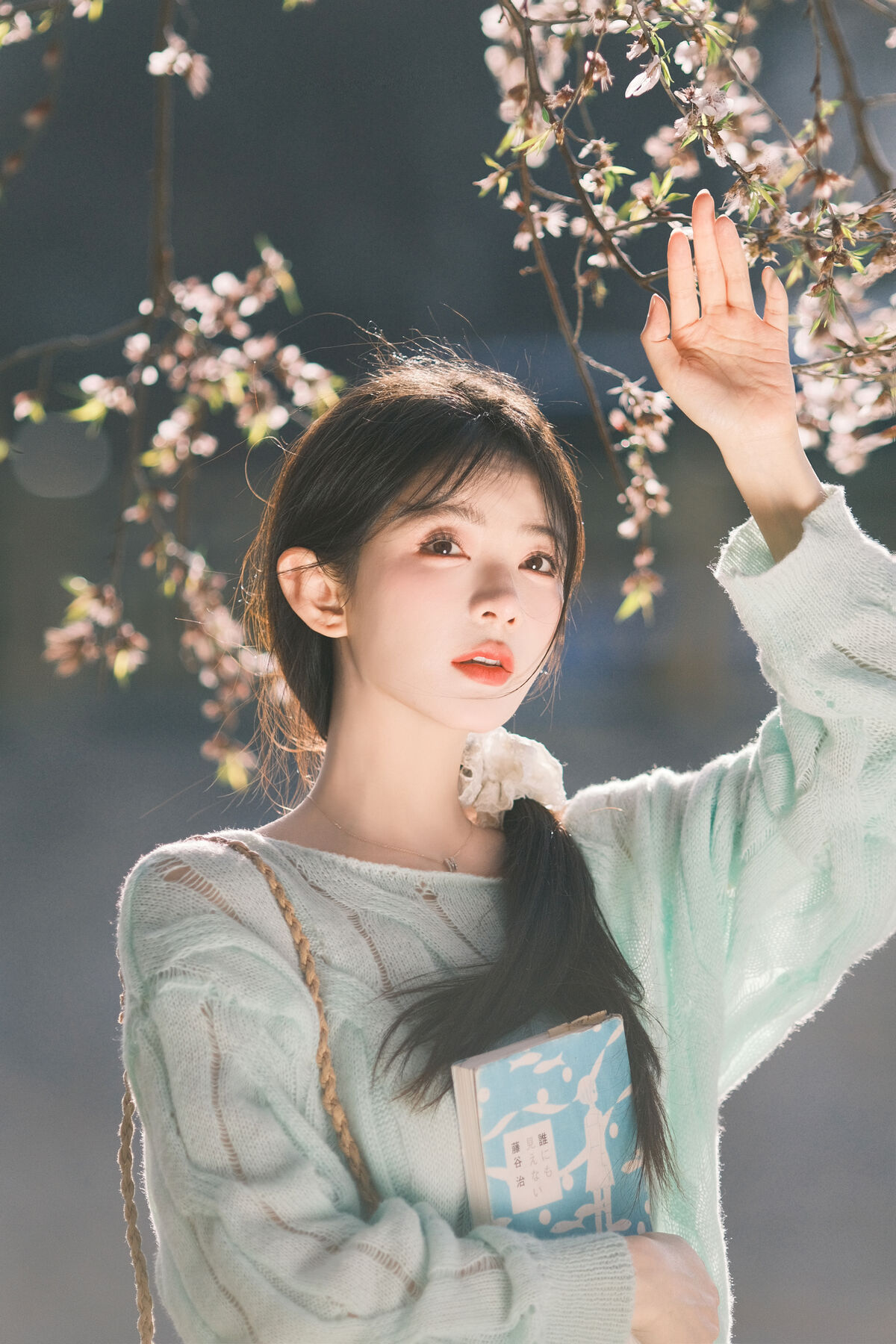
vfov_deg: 10.1
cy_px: 672
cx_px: 448
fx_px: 7578
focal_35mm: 203
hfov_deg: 6.8
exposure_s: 1/8500
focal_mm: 135
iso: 1000
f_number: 2
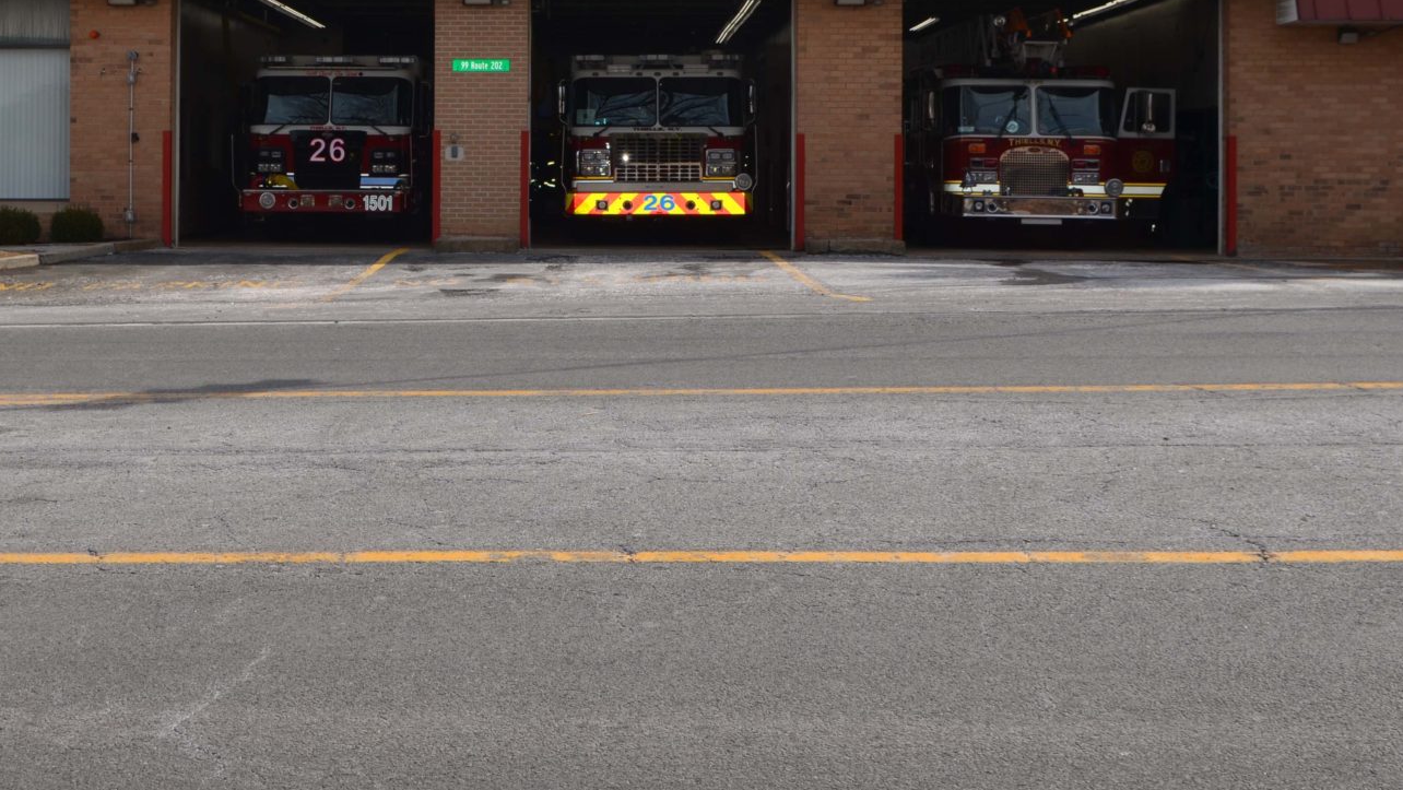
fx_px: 1861
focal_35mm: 50
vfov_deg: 23.6
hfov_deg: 40.8
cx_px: 472
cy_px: 157
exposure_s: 1/250
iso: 100
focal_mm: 20
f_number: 9
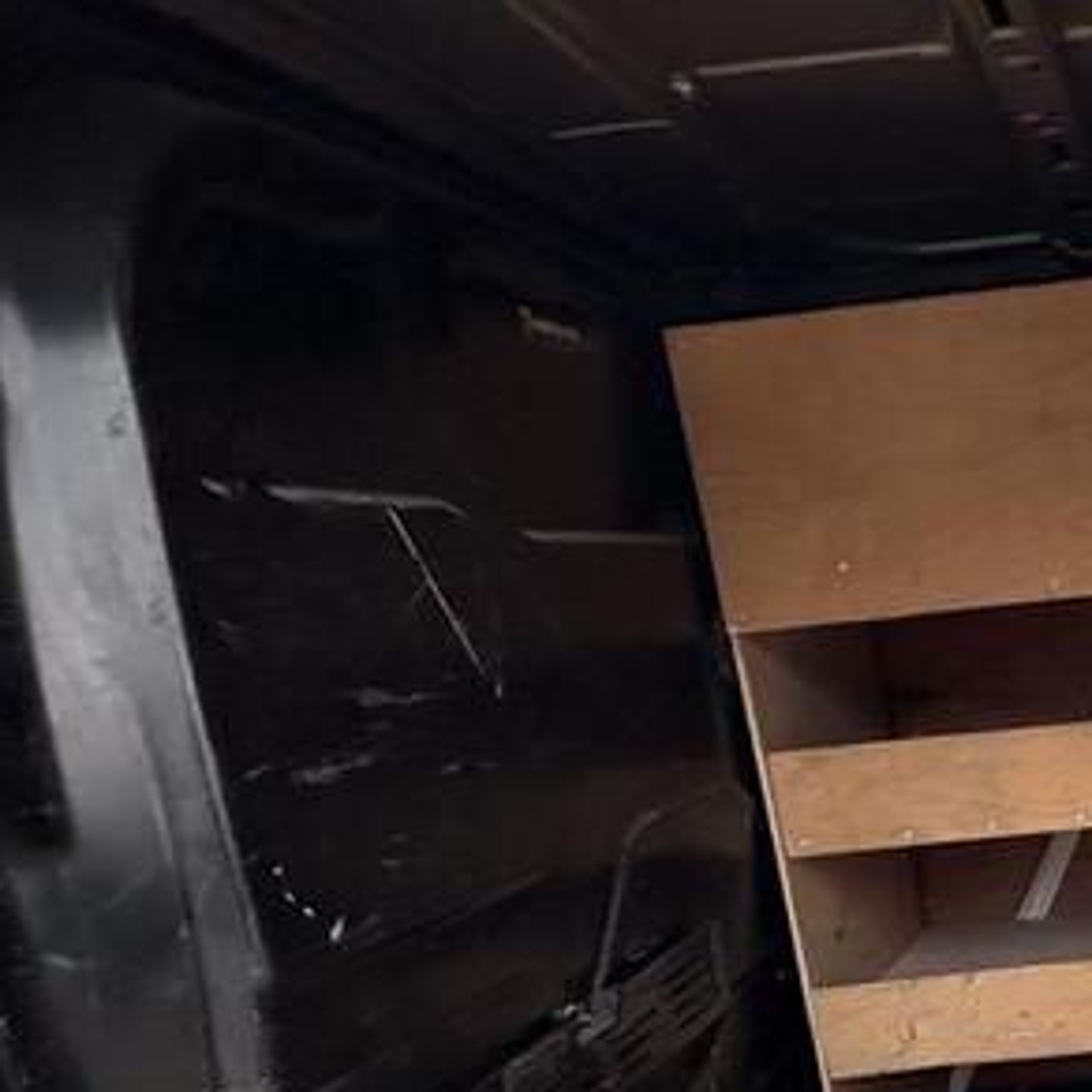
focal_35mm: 38
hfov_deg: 36.6
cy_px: 1010
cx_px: 1219
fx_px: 1356
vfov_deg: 40.1
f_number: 2.2
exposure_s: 1/137
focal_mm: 2.22
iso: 100
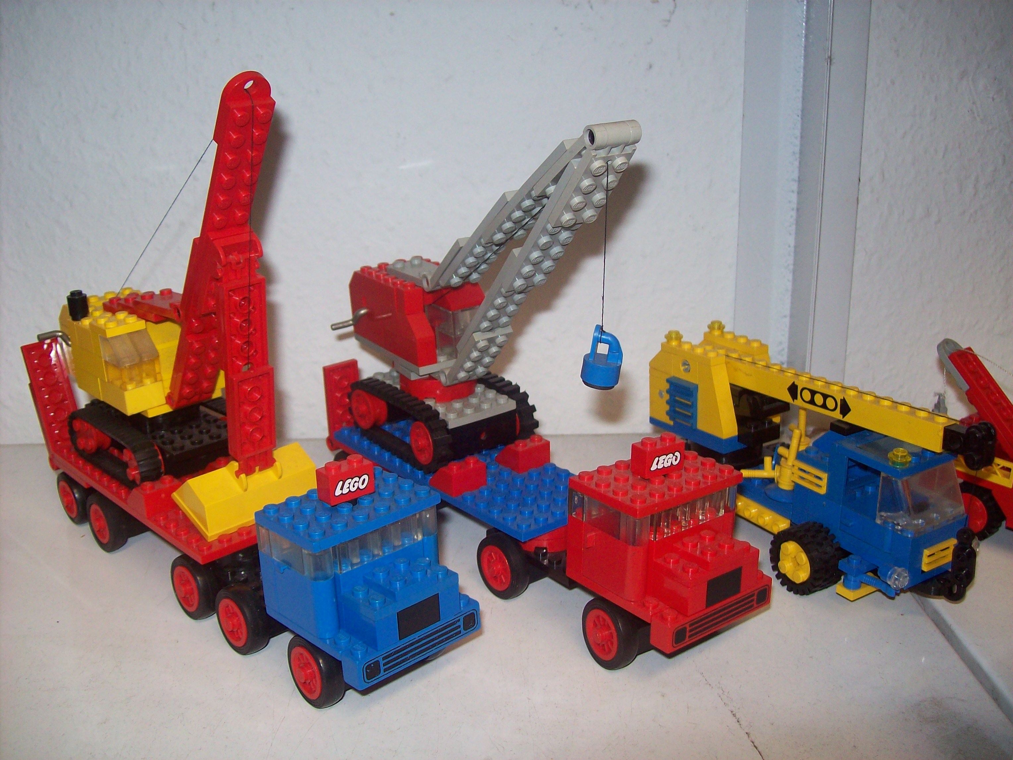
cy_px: 380
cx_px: 506
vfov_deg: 39.7
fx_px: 1054
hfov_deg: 51.4
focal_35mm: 36
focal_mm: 6
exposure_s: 1/64
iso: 80
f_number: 2.7
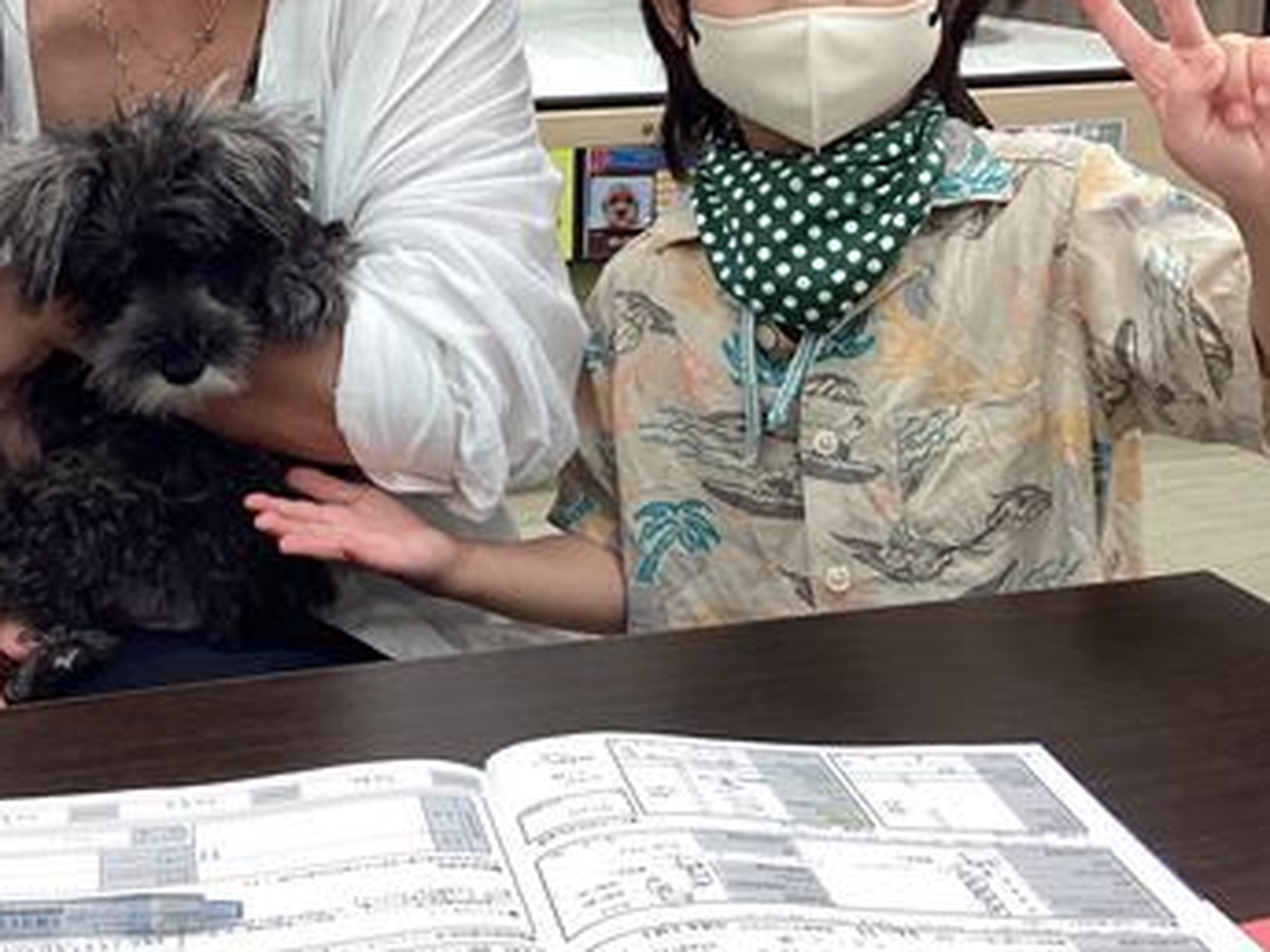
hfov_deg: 34.8
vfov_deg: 26.8
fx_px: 1981
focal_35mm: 54
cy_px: 269
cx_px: 329
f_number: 2.4
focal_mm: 3.3
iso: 80
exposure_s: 1/100
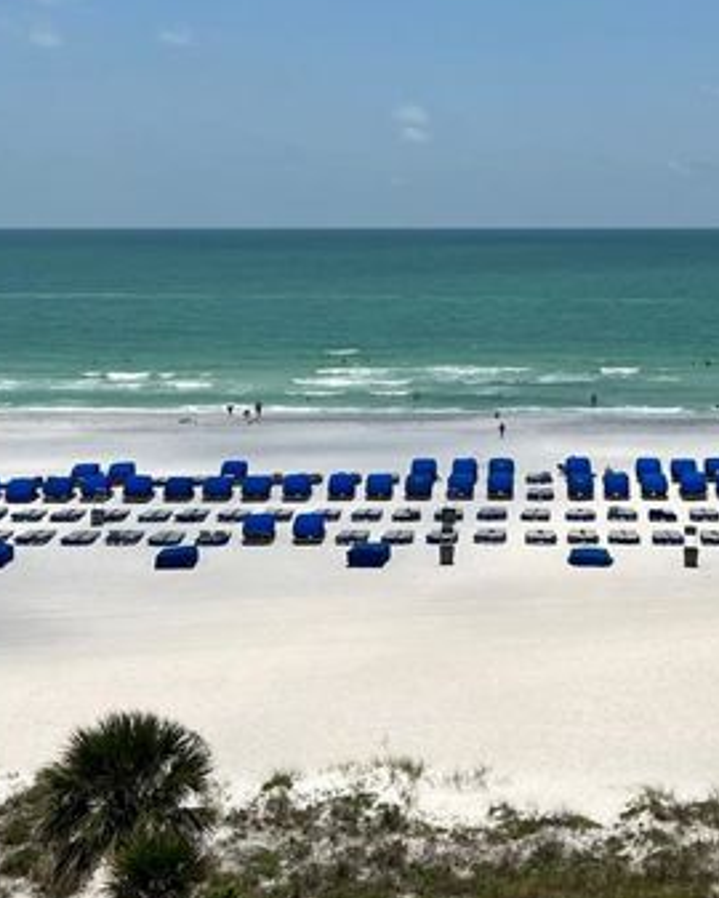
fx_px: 1409
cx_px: 563
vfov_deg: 34.7
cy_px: 234
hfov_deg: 28.1
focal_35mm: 53
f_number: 1.5
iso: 50
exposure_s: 1/12658
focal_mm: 5.7
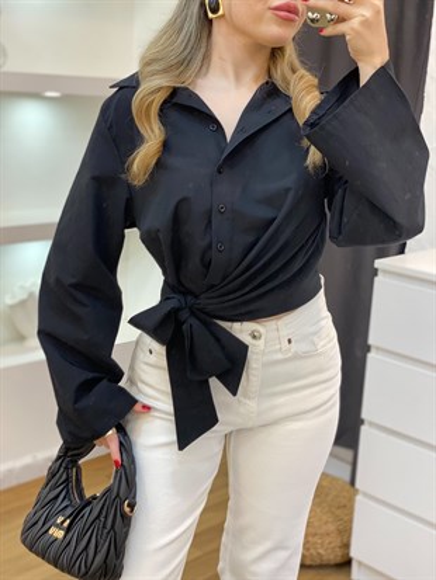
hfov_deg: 28.0
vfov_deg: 36.8
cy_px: 290
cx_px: 218
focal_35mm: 52
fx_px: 873
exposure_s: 1/100
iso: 160
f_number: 2
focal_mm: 6
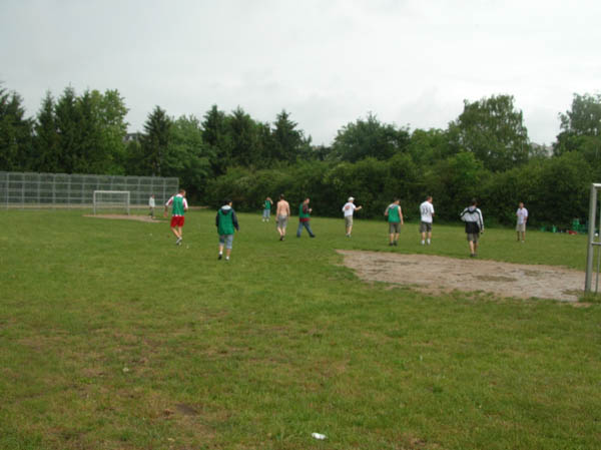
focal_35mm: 36
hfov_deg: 51.4
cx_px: 300
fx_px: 625
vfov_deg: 39.6
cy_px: 225
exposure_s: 1/346
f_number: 3.7
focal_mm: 6
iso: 50
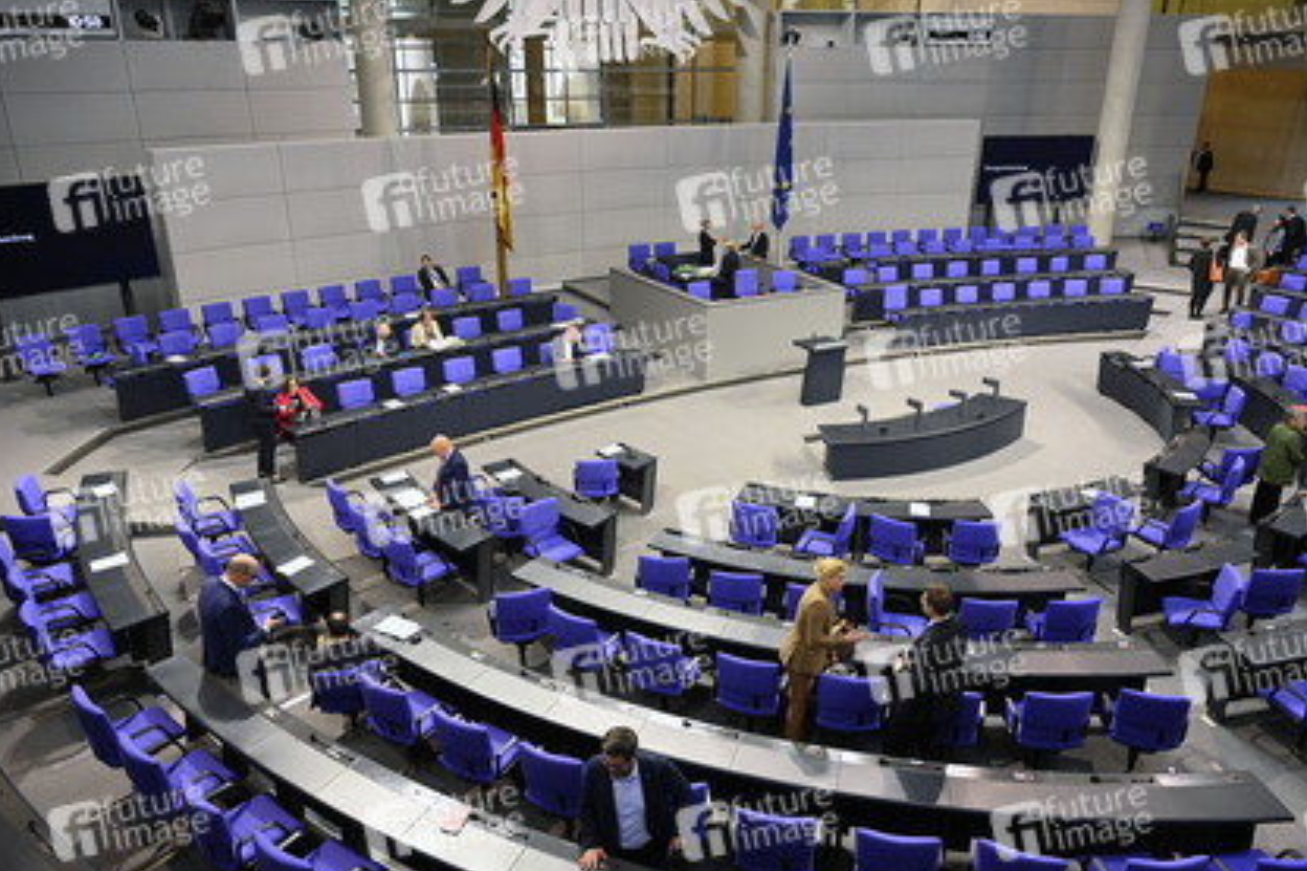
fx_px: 944
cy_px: 431
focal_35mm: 26
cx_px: 674
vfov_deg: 49.5
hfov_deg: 69.4
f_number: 4
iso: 4000
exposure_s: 1/200
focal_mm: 24
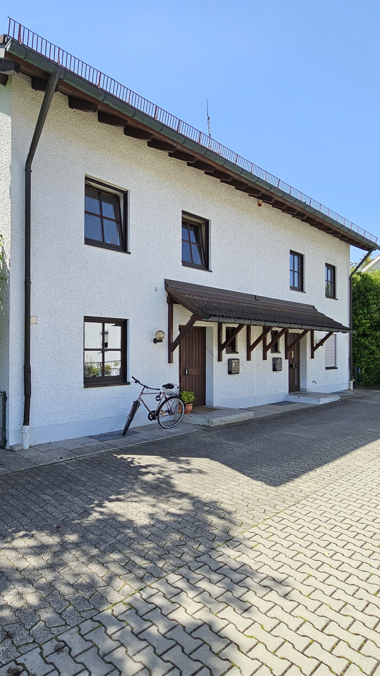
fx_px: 340
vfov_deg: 89.6
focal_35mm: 19
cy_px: 340
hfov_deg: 55.2
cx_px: 90
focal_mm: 2.2
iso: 50
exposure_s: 1/978
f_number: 2.2
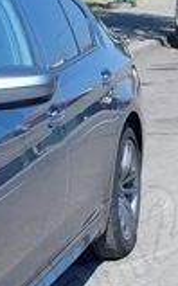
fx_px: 1300
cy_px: 275
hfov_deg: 7.7
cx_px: -72
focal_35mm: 167
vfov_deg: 12.4
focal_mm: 4.71
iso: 100
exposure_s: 1/469
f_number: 1.7
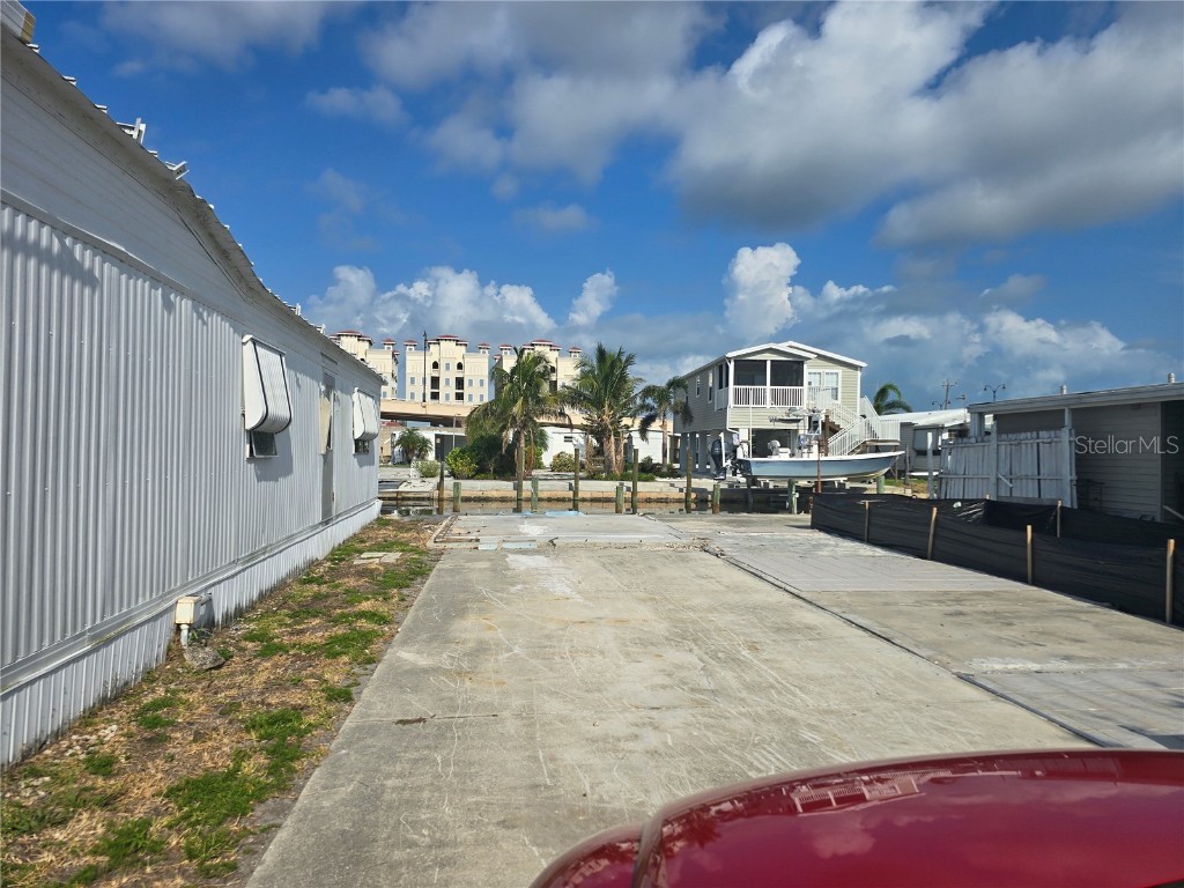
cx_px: 592
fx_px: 787
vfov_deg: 58.9
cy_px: 444
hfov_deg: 73.9
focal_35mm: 23
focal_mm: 6.3
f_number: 1.7
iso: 12
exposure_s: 1/1497
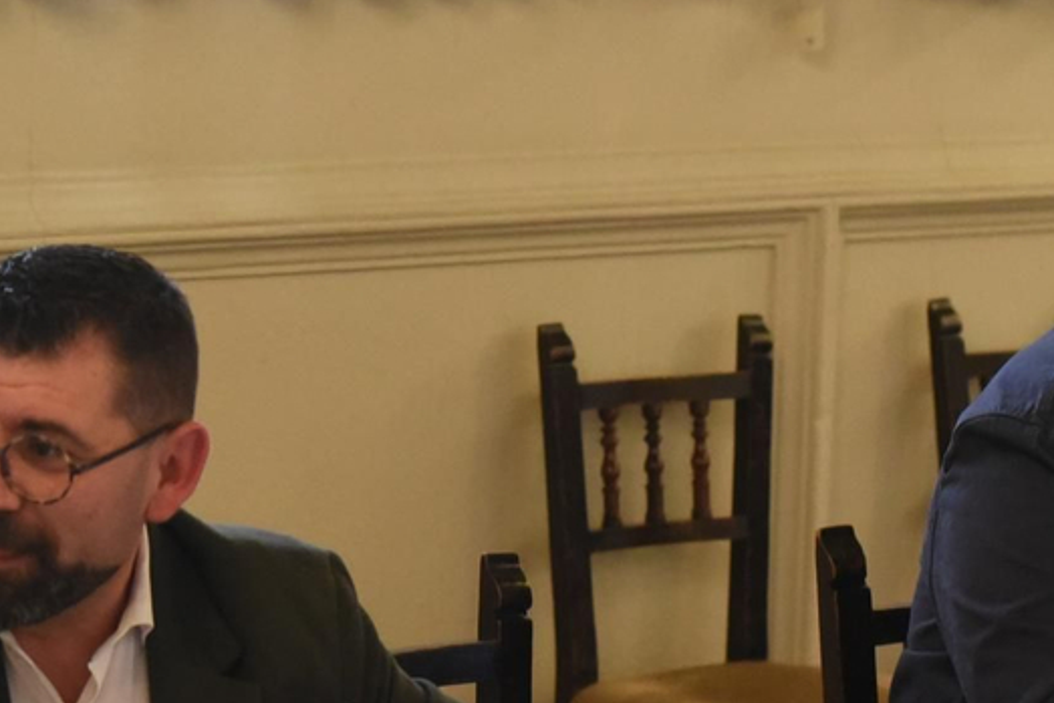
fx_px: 4480
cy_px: 514
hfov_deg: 13.3
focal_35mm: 153
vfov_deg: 9.0
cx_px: 22
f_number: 4.5
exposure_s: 1/125
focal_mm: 50
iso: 4500
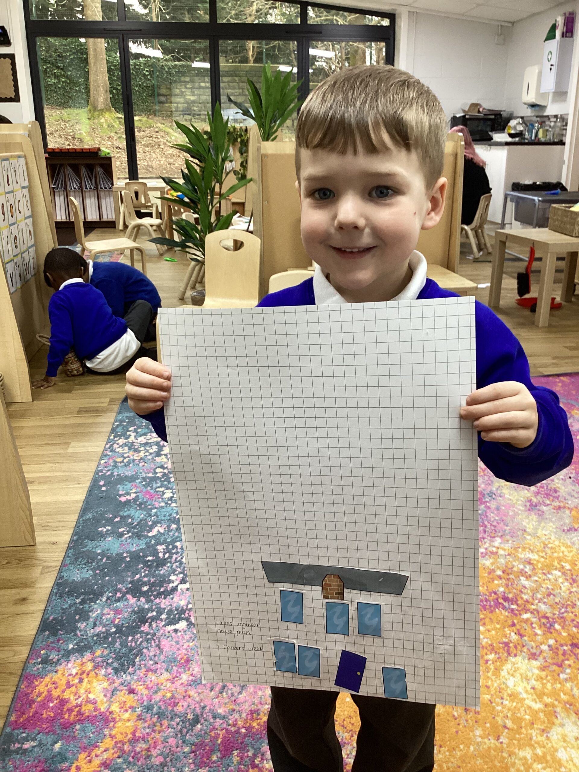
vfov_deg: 58.4
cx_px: 290
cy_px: 386
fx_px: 691
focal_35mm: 31
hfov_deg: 45.4
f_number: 2.4
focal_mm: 3.3
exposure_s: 1/50
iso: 160
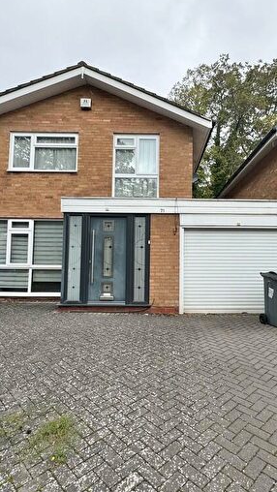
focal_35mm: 21
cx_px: 168
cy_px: 242
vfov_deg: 83.8
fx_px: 274
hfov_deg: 53.2
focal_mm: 2.22
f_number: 2.2
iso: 40
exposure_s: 1/462
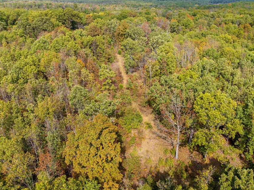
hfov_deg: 61.4
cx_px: 146
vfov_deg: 48.2
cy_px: 99
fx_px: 213
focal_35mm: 29
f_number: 2.8
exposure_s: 1/1250
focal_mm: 12.29
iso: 100
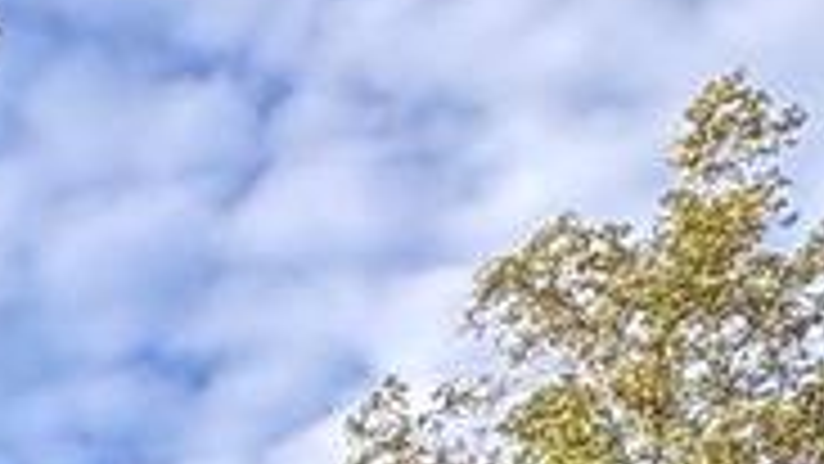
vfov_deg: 7.5
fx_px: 2622
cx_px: -1040
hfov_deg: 13.8
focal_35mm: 120
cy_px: 1784
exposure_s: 1/258
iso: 40
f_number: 2.2
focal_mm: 2.22
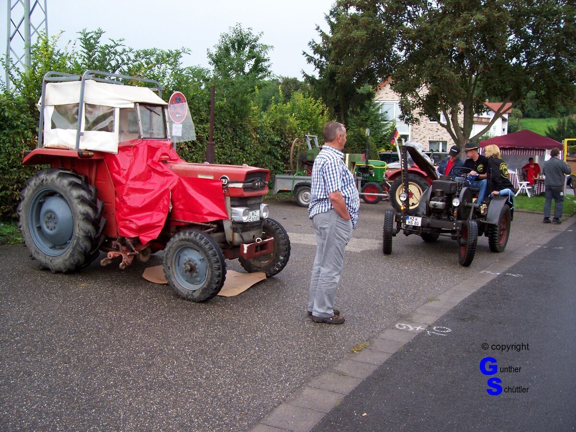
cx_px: 288
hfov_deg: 54.0
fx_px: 566
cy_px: 216
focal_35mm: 34
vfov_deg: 41.8
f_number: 2.7
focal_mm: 5.6
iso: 80
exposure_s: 1/129
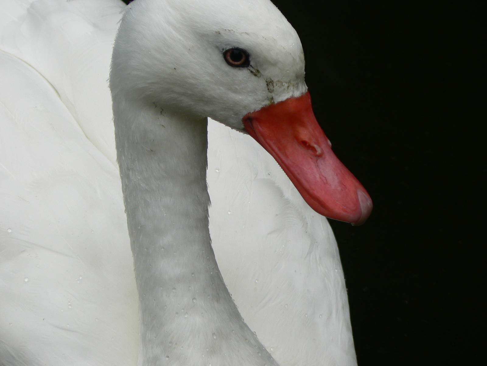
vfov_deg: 3.7
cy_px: 183
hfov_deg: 4.9
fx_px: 5684
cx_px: 244
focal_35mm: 404
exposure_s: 1/200
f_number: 5.6
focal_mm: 67.3
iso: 80
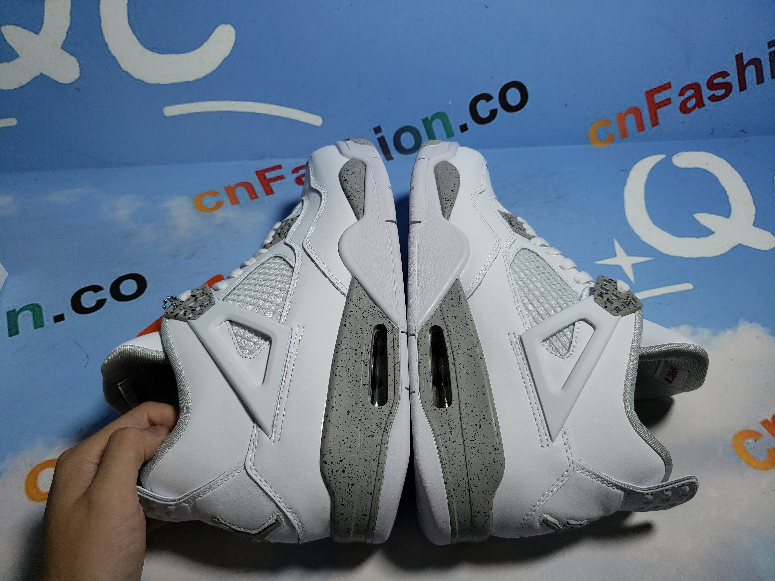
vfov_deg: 53.1
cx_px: 388
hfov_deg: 67.3
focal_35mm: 26
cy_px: 290
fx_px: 582
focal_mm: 4.3
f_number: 1.5
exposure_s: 1/798
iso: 50
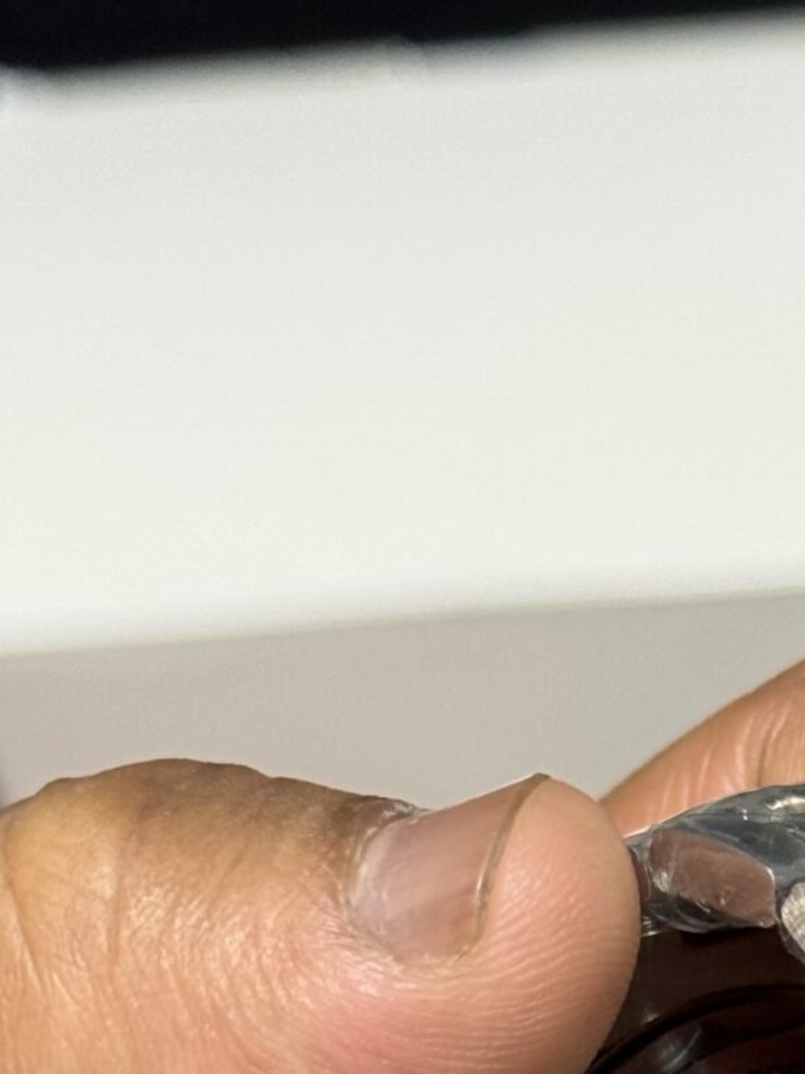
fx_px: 4902
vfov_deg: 12.0
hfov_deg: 9.3
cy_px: 1556
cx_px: 929
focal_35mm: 158
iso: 160
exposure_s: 1/50
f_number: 1.78
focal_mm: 6.76
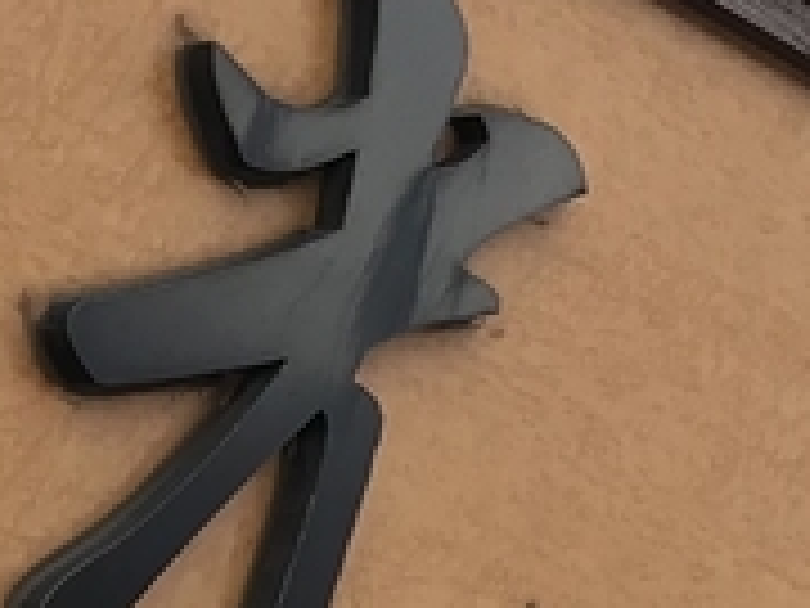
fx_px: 4376
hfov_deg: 10.5
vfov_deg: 7.6
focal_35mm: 187
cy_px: 1284
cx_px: 644
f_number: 1.8
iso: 20
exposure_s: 1/370
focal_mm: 3.99
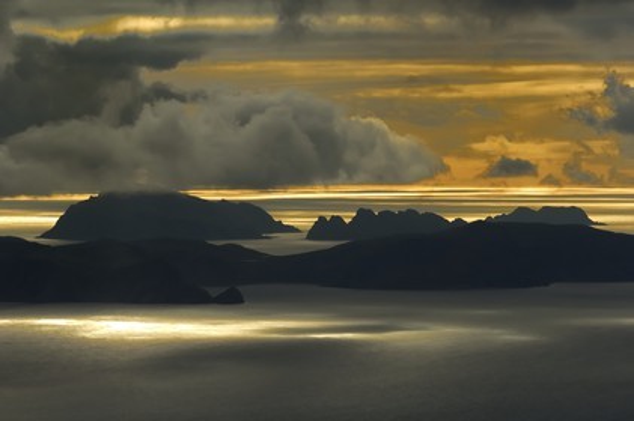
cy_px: 210
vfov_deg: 4.6
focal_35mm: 300
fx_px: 5279
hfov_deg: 6.9
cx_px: 317
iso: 100
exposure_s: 1/1600
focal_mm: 200
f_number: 5
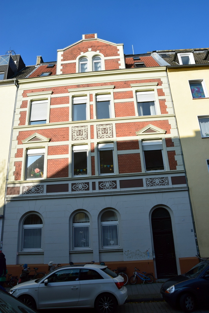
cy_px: 156
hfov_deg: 48.0
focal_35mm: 27
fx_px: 235
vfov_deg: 67.4
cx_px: 104
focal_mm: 18
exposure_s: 1/500
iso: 400
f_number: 11
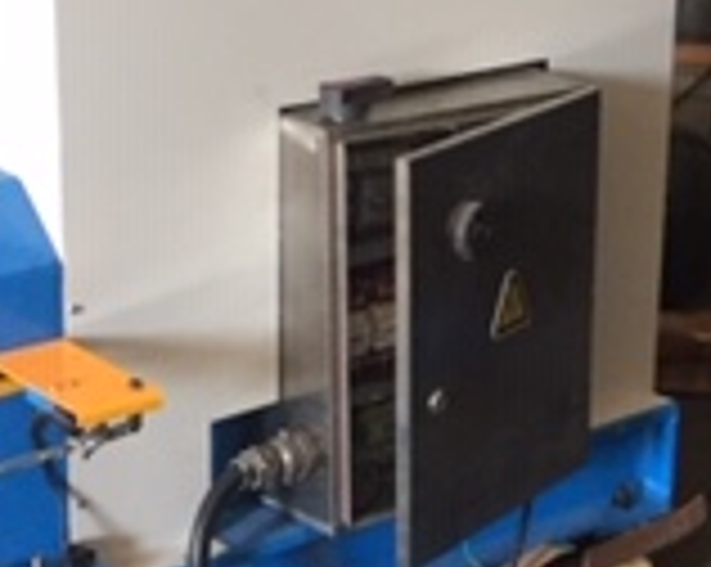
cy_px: 351
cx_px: 644
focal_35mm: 115
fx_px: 2417
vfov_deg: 13.4
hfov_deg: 16.5
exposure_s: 1/33
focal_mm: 4.15
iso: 250
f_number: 2.2
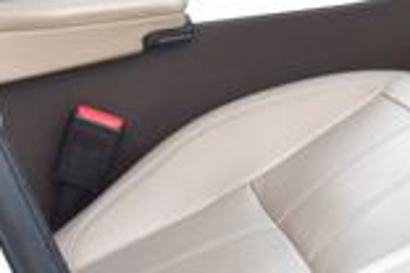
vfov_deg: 9.3
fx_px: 1685
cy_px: 118
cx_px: 770
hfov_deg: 12.5
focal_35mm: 148
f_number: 6.3
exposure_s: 1/15
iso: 560
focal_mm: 24
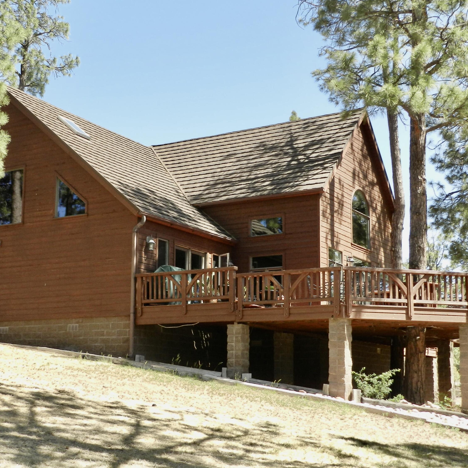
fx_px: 688
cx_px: 202
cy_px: 234
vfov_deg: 37.6
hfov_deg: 37.5
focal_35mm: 45
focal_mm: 6.7
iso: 160
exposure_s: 1/320
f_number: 4
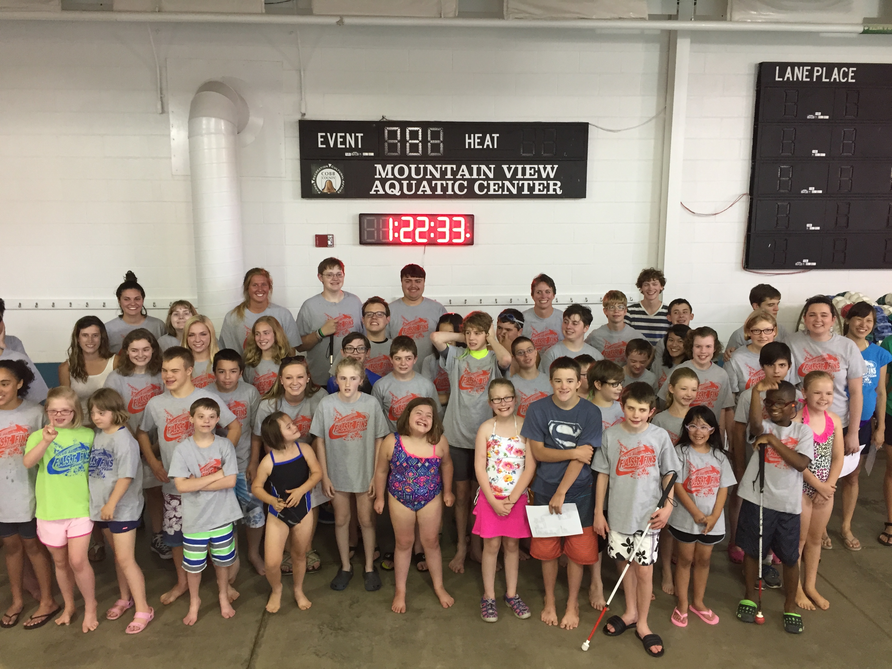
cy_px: 334
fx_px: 747
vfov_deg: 48.2
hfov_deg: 61.7
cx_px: 446
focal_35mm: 29
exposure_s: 1/33
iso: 125
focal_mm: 4.15
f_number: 2.2
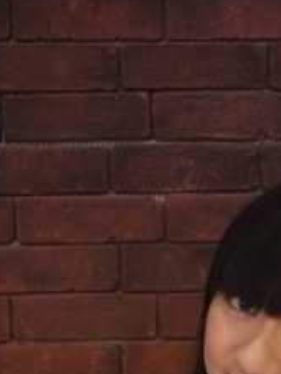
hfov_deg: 12.7
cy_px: 440
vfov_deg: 16.3
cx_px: 223
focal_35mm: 116
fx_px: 1254
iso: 800
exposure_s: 1/30
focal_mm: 20
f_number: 1.7
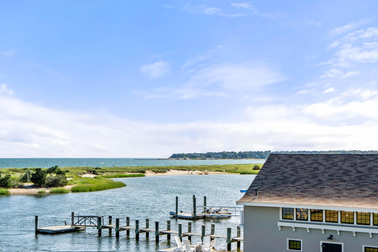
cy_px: 158
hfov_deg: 32.9
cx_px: 110
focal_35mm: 60
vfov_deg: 22.6
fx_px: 630
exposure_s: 1/800
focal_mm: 35
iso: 640
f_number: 11
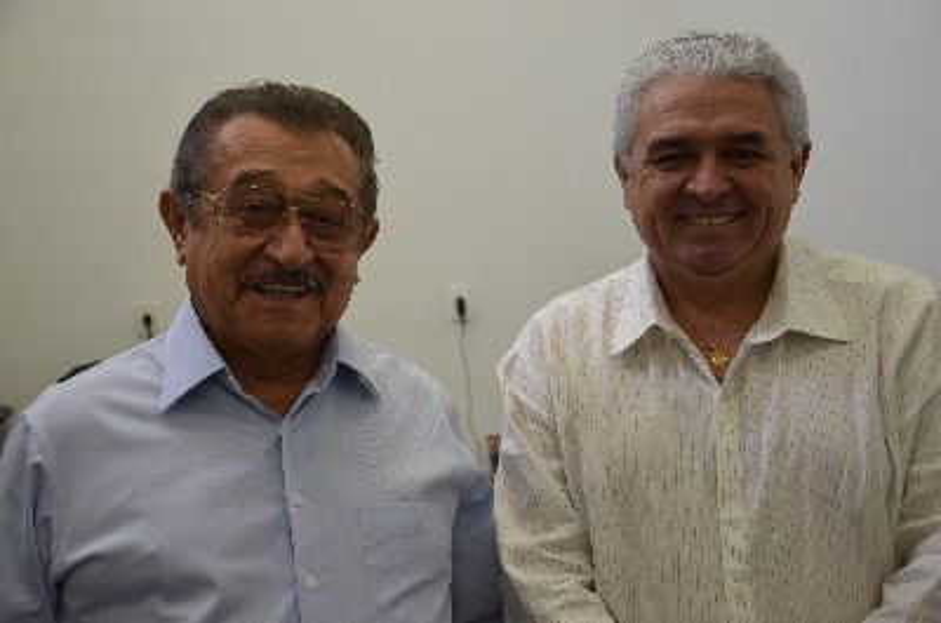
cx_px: 470
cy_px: 312
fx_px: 1330
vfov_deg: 26.4
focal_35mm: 51
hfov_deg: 39.0
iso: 450
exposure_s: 1/60
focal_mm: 34
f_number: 4.2
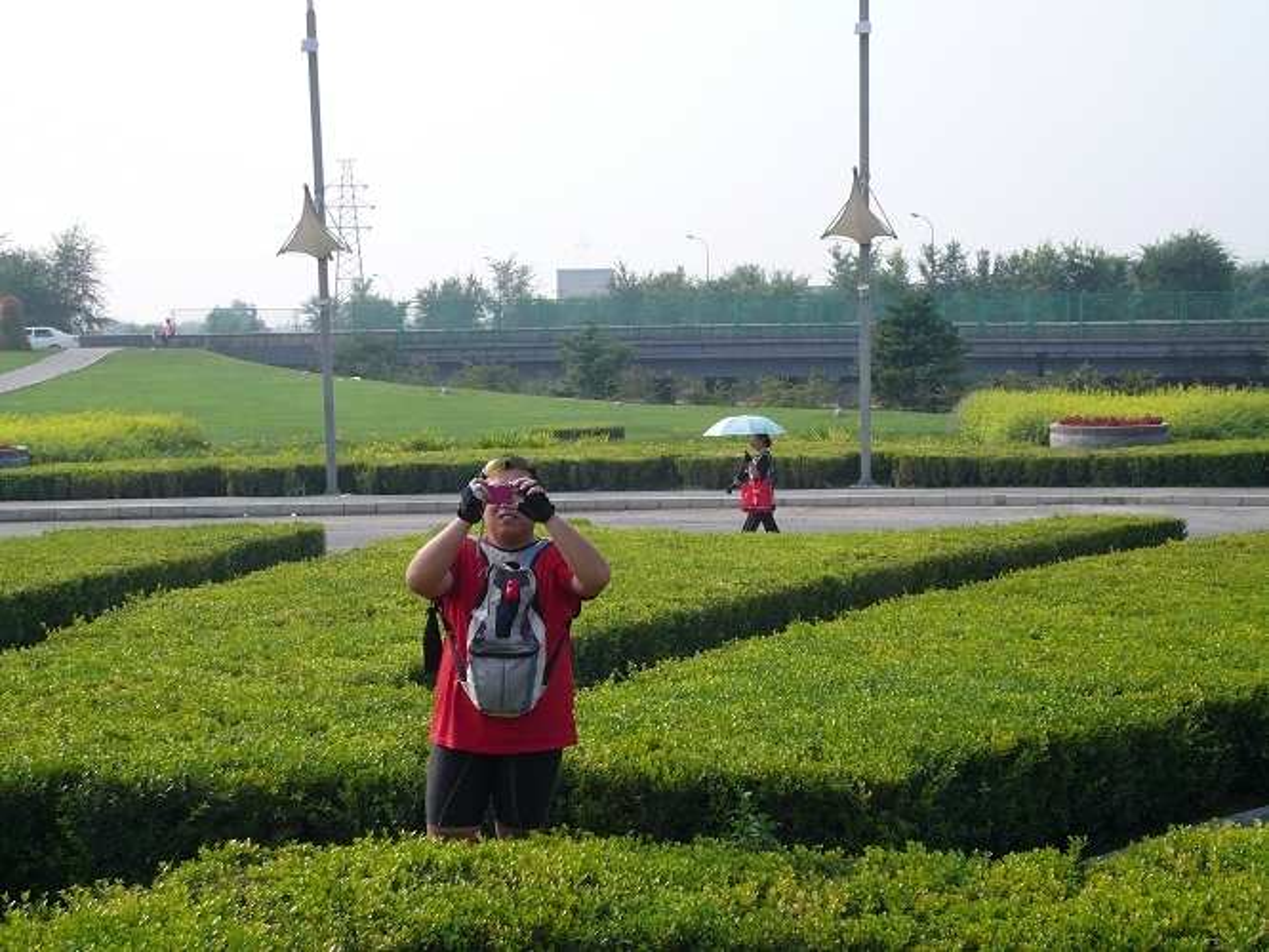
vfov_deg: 23.3
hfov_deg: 30.7
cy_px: 476
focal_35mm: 63
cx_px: 634
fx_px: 2310
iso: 100
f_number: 4.1
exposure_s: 1/500
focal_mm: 10.3
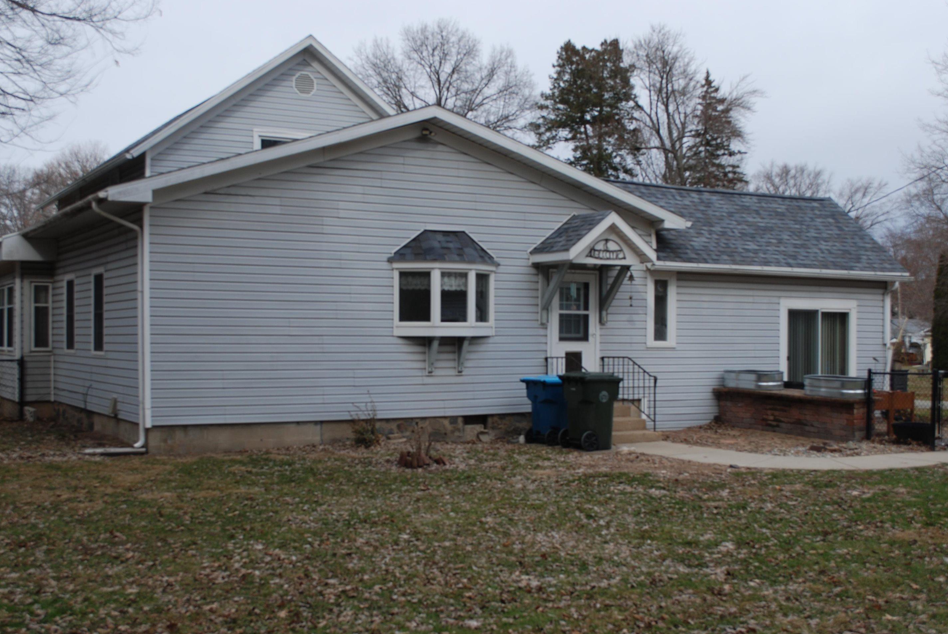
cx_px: 442
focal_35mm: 42
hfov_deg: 46.3
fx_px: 1107
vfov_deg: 32.0
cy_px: 330
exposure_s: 1/160
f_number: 6.3
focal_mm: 26
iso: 100
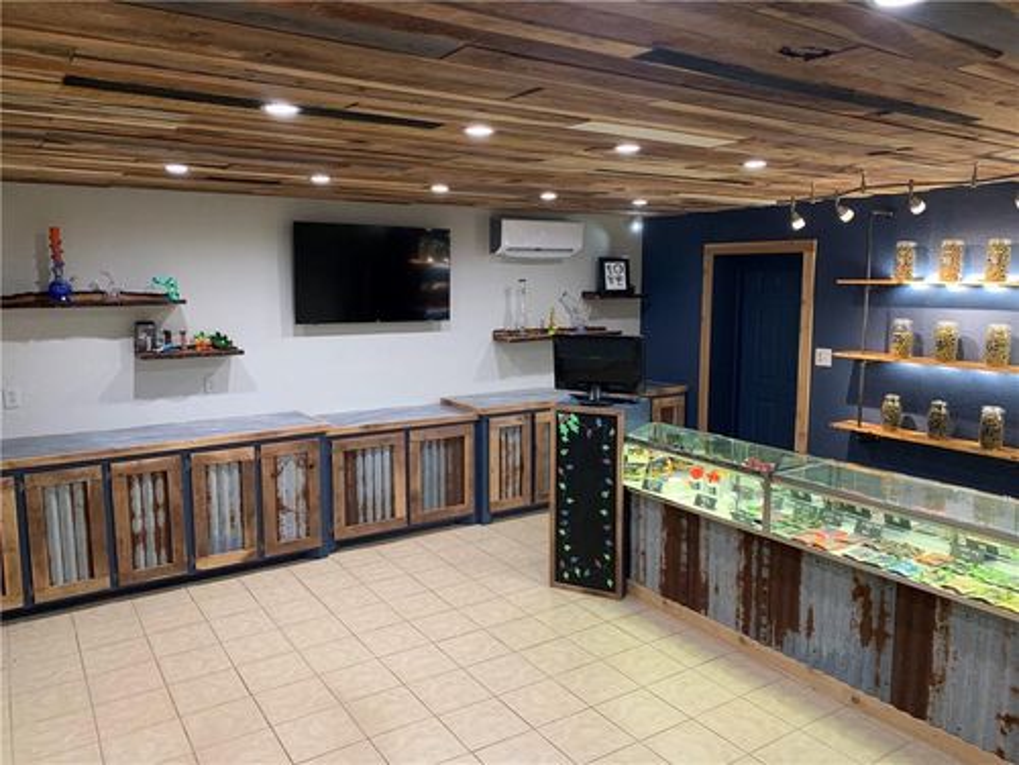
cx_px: 510
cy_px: 382
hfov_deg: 67.3
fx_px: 765
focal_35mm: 26
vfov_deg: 53.1
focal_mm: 4.25
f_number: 1.8
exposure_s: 1/60
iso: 160
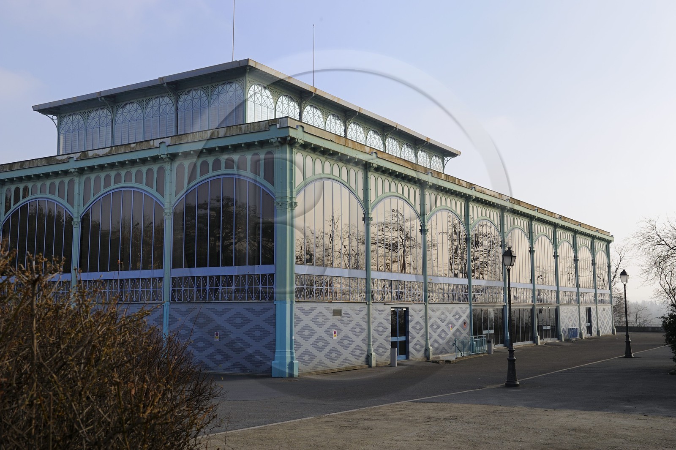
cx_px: 338
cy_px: 225
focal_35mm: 38
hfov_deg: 50.7
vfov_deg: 35.0
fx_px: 713
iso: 200
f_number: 10
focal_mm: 38
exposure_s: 1/160
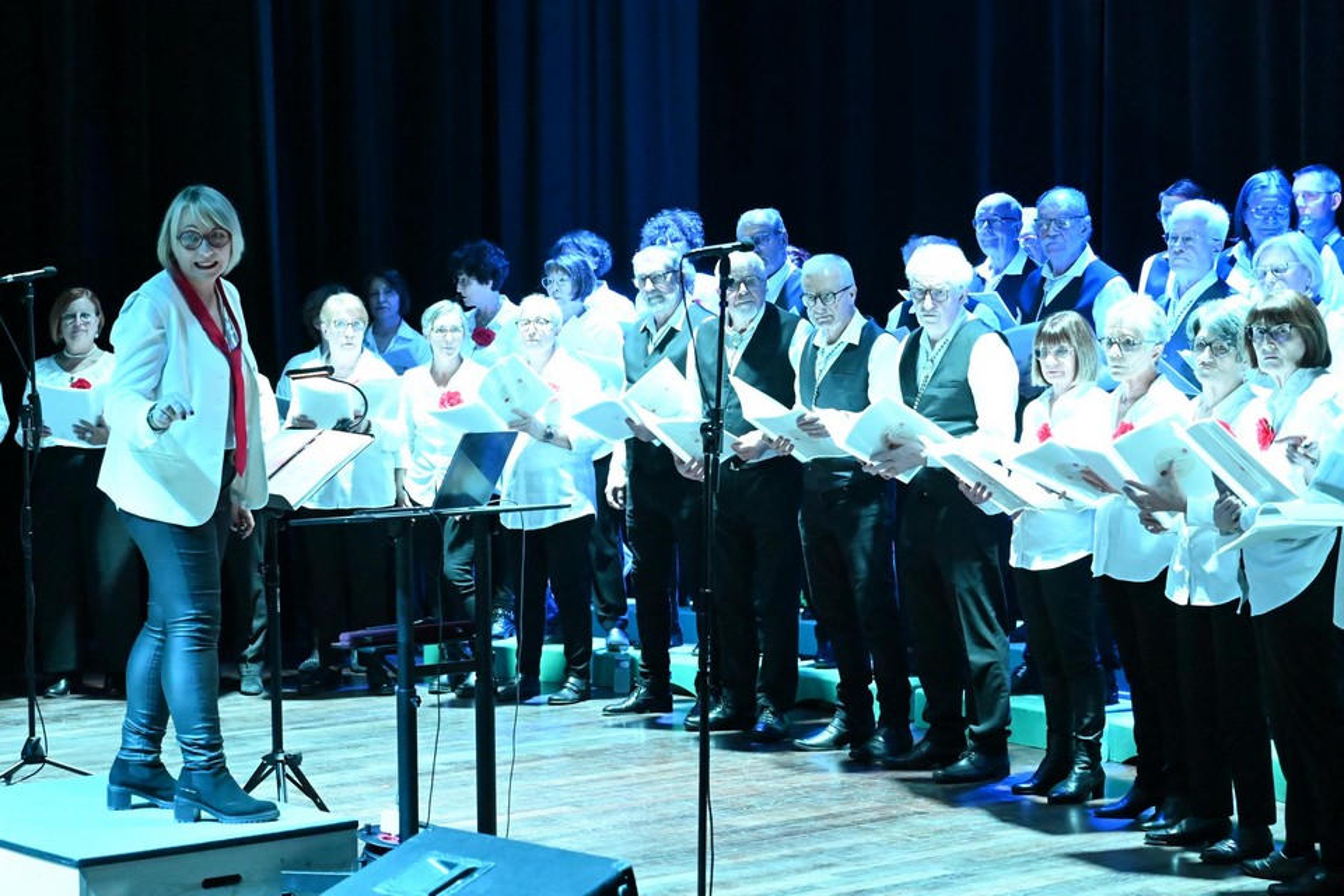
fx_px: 2800
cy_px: 448
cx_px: 672
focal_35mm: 75
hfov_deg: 27.0
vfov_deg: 18.2
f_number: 4.5
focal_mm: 50
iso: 12800
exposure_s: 1/60
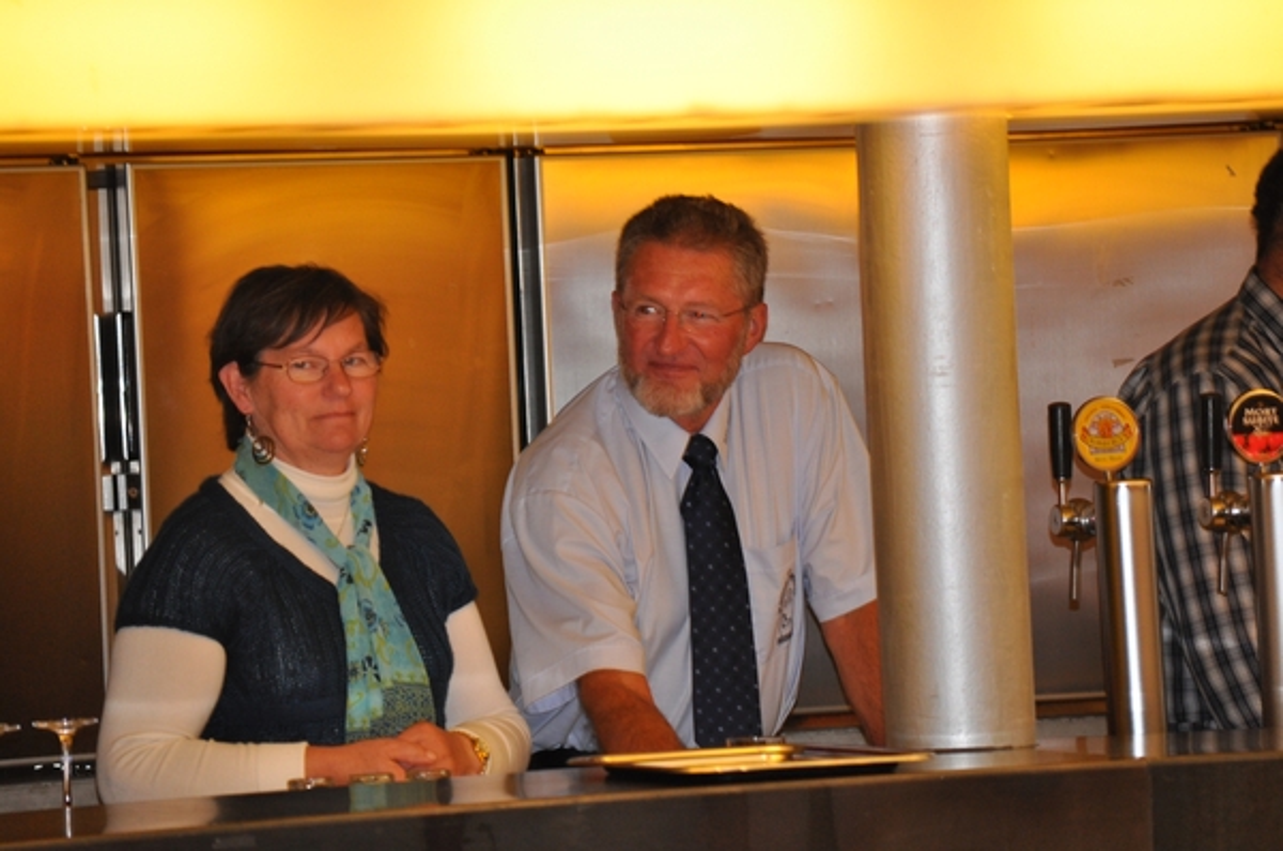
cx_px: 642
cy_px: 426
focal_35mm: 225
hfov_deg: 9.2
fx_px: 8006
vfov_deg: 6.1
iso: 800
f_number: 5
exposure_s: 1/60
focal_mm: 150
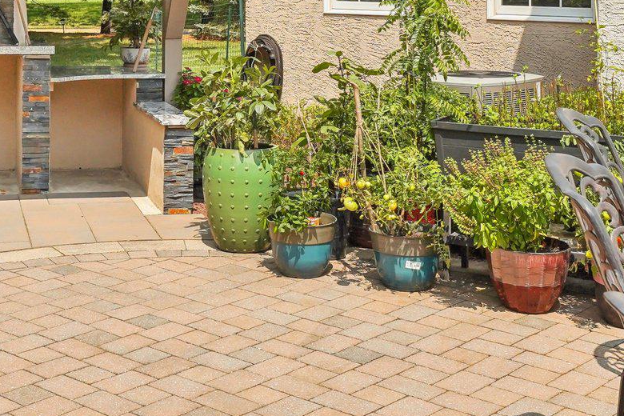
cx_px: 177
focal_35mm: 63
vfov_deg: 20.9
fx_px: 1092
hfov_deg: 31.5
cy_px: 0
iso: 500
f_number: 8
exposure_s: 1/2000
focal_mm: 24
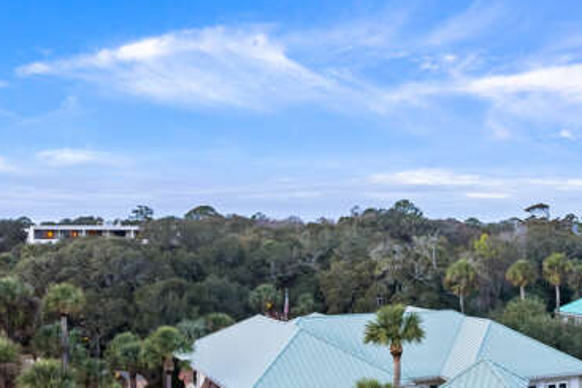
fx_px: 744
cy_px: 274
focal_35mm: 46
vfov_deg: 29.0
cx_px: 390
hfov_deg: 42.1
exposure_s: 1/50
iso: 100
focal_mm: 8.38
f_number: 2.8
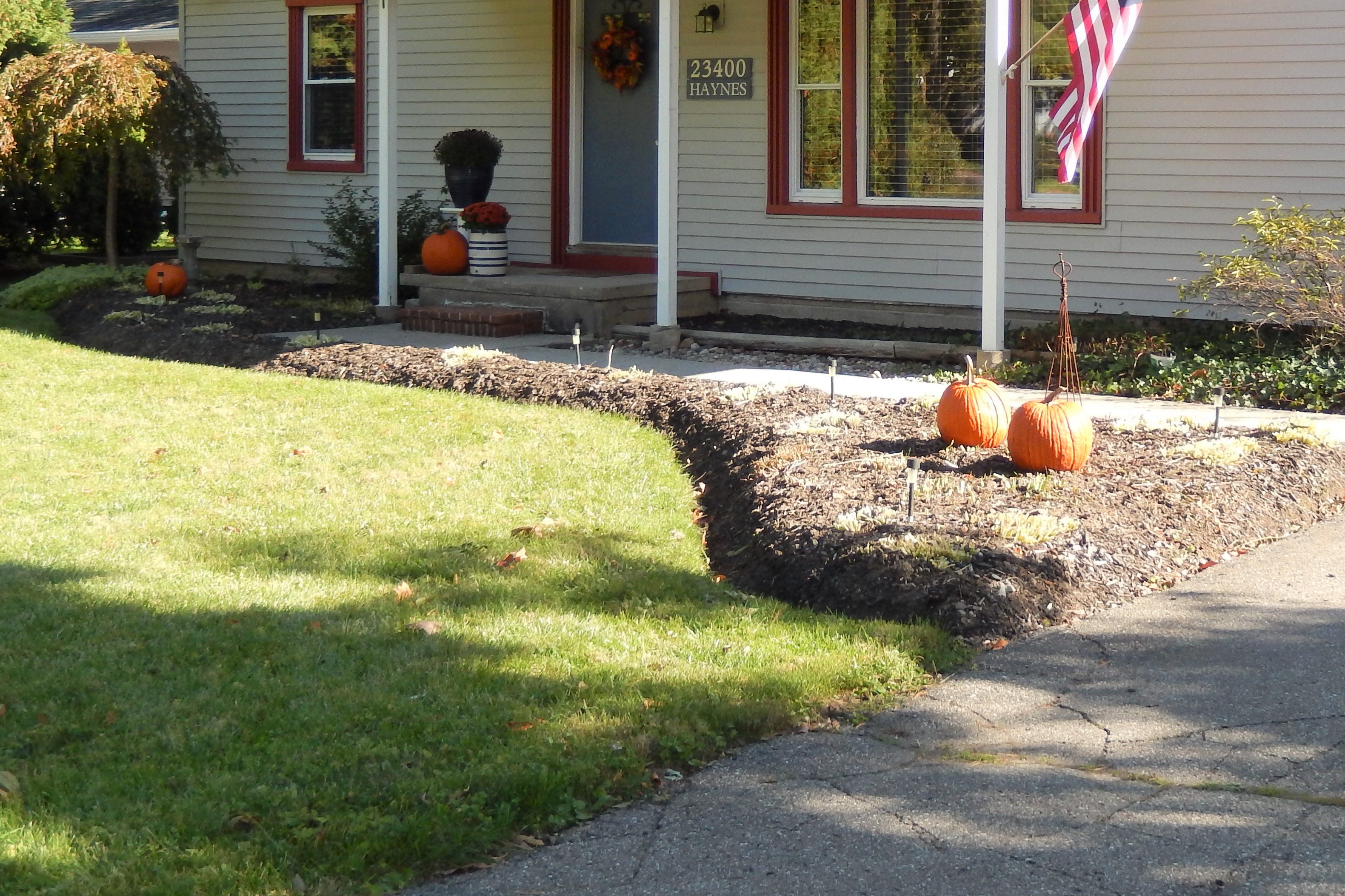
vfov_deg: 23.2
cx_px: 869
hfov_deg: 34.2
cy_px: 230
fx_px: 2167
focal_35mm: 58
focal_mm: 6.5
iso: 180
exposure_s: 1/400
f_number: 4
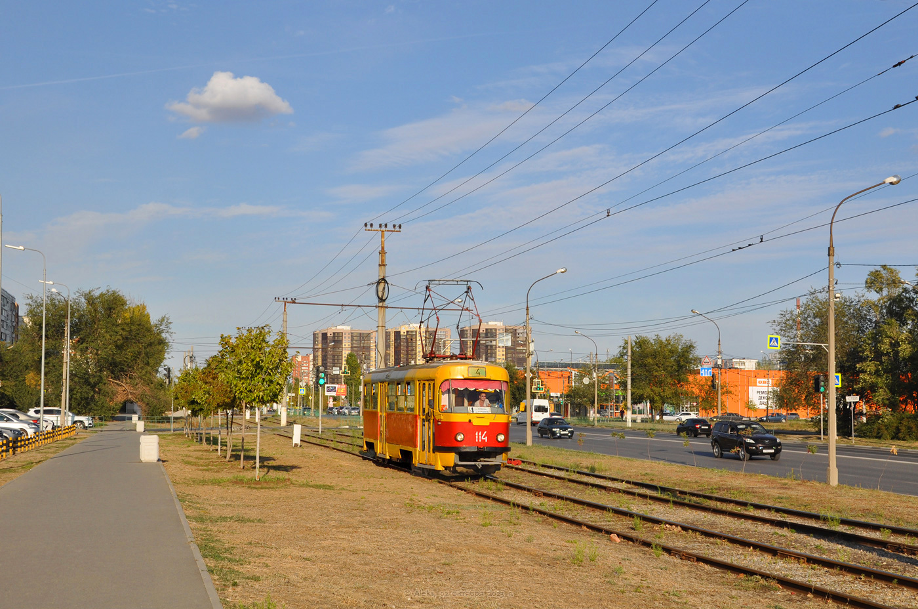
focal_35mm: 45
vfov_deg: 29.8
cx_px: 459
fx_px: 1145
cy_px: 304
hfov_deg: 43.7
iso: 200
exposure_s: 1/500
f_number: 8
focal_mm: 30
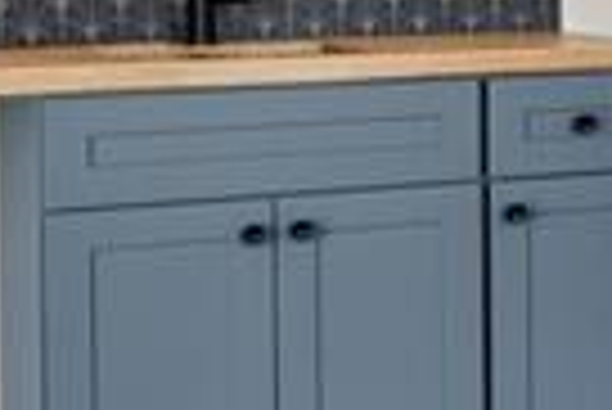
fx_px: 2178
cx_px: 1449
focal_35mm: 128
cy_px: -63
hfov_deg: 12.6
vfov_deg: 10.6
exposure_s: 1/20
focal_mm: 17
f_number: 8
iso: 3600
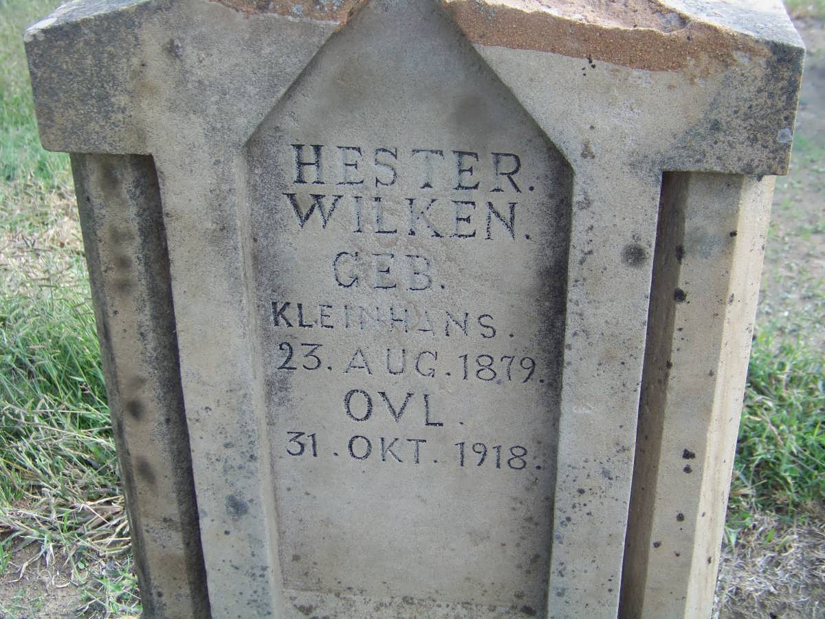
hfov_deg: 38.9
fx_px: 1168
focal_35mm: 49
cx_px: 412
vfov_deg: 29.7
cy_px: 310
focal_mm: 7.6
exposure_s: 1/125
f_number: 2.8
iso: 64
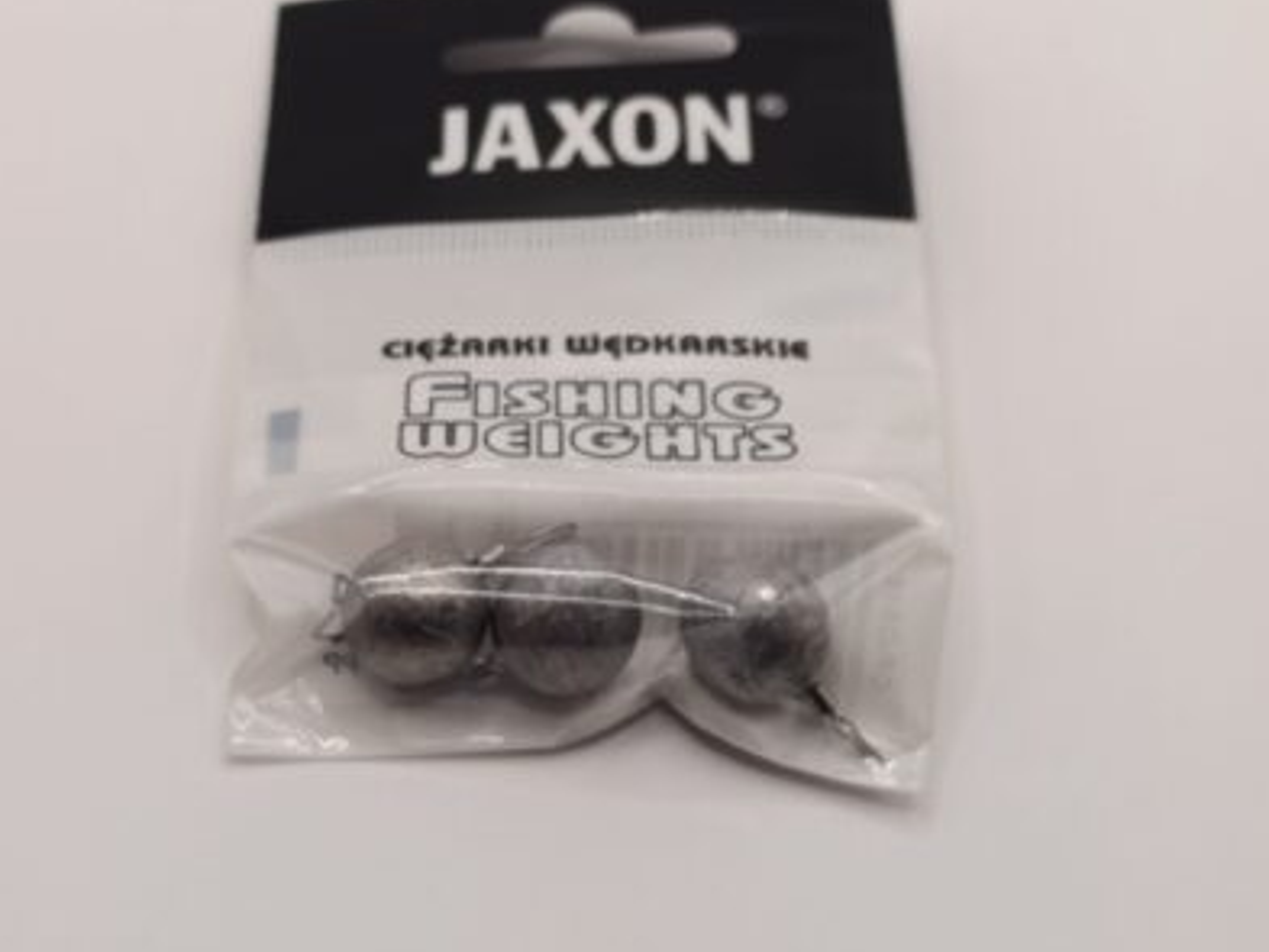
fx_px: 2274
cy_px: 468
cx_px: 559
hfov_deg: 31.2
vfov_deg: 23.7
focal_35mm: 62
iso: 200
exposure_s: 1/99.9
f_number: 1.6
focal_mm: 6.14
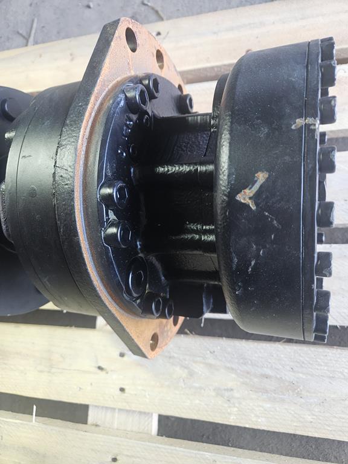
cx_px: 174
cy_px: 232
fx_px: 308
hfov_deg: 58.9
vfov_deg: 73.9
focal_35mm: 23
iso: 1000
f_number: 1.8
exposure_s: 1/100
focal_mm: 5.4
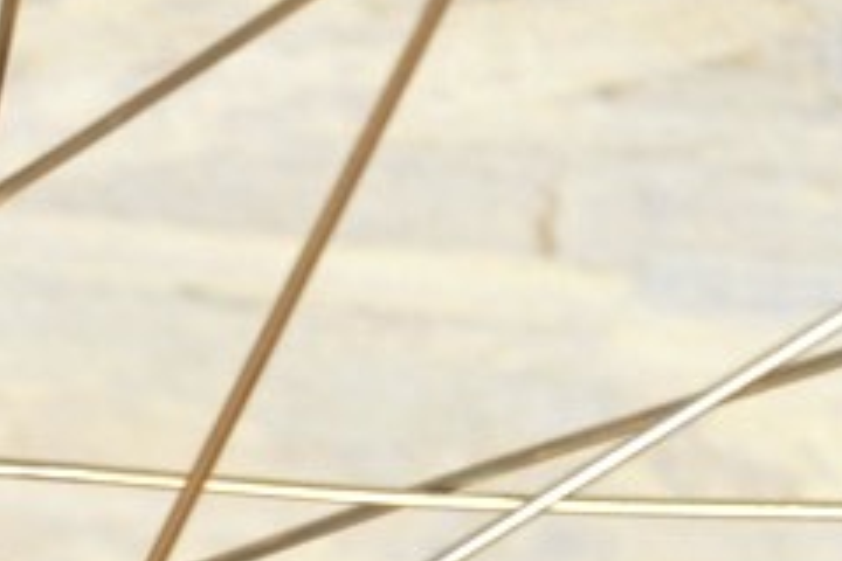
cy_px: 1129
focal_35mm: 524
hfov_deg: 3.9
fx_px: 12255
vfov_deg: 2.6
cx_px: -203
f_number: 13
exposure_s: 1/3
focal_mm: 105
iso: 800
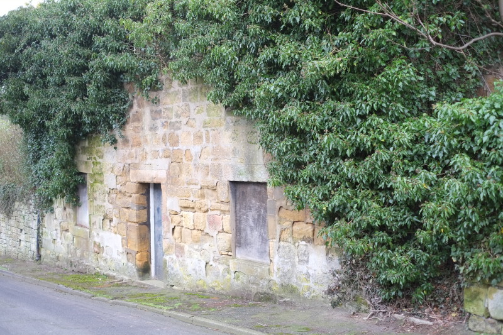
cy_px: 168
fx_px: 740
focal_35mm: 53
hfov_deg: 37.5
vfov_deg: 25.5
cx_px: 252
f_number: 2
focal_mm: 35
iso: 200
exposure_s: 1/125
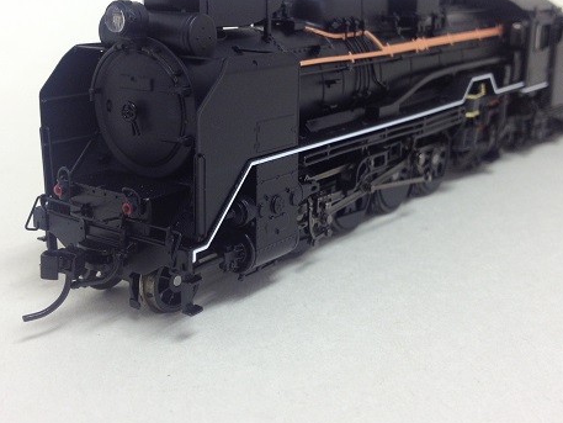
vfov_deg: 29.1
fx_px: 813
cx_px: 263
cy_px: 180
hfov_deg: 38.2
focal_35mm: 50
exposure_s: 1/20
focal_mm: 4.28
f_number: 2.4
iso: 50
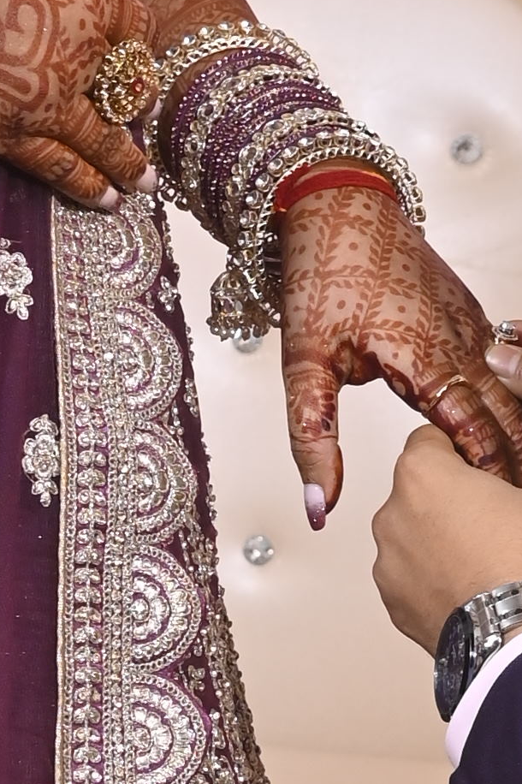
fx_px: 4309
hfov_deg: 6.9
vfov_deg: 10.4
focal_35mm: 198
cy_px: 555
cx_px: 523
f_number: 5.6
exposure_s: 1/160
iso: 400
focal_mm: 30
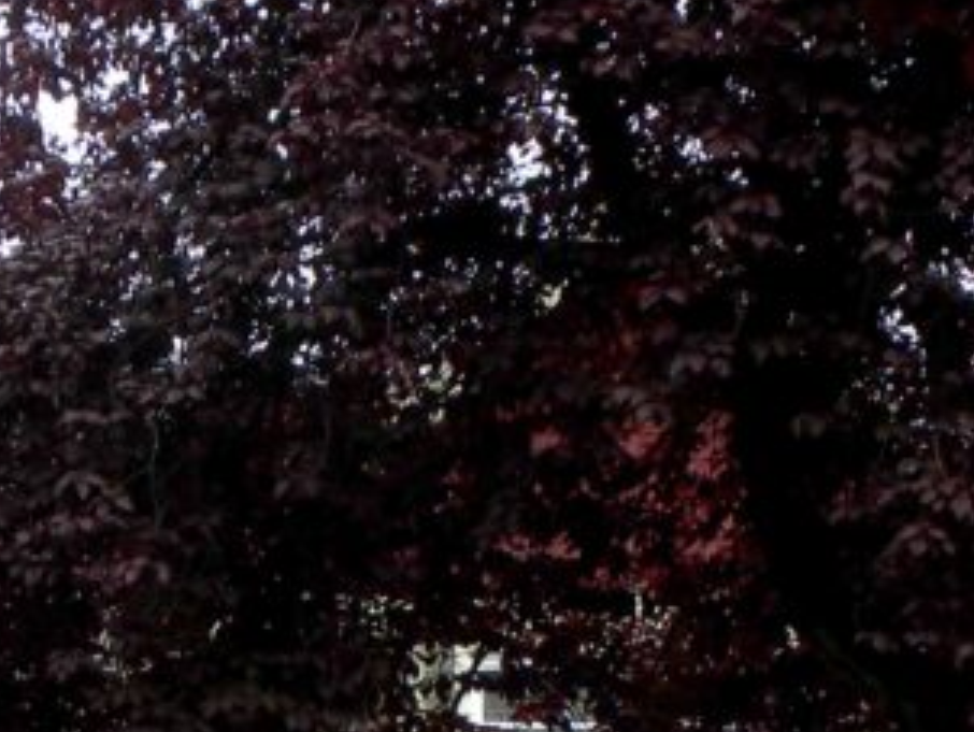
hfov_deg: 14.1
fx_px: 3914
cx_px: 258
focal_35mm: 139
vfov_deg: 10.3
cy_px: 1093
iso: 64
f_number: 4
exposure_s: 1/118
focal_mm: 7.3
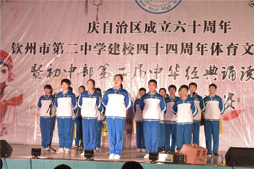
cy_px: 84
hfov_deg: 27.0
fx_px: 529
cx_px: 127
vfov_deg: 18.2
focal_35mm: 75
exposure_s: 1/40
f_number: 5.6
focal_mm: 50
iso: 320
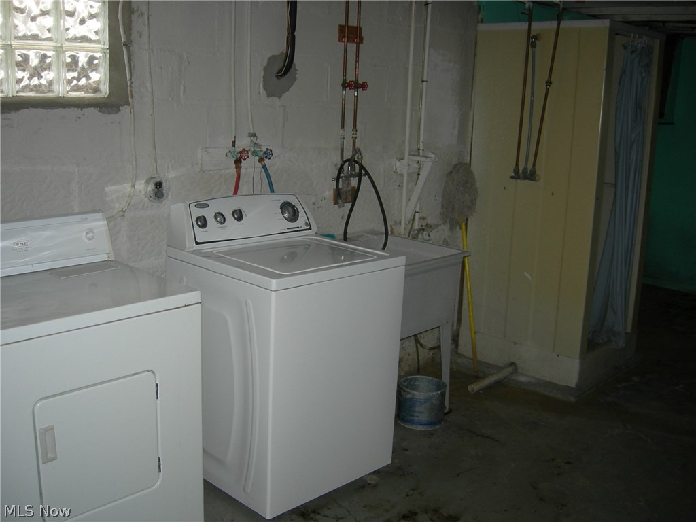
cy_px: 261
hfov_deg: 51.4
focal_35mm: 36
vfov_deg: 39.7
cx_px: 348
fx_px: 724
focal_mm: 7.5
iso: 64
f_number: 2.7
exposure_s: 1/60.1
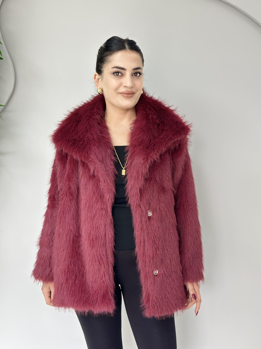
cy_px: 174
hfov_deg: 30.3
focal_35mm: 48
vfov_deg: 39.7
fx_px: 483
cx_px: 130
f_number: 1.78
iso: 160
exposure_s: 1/100
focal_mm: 6.86
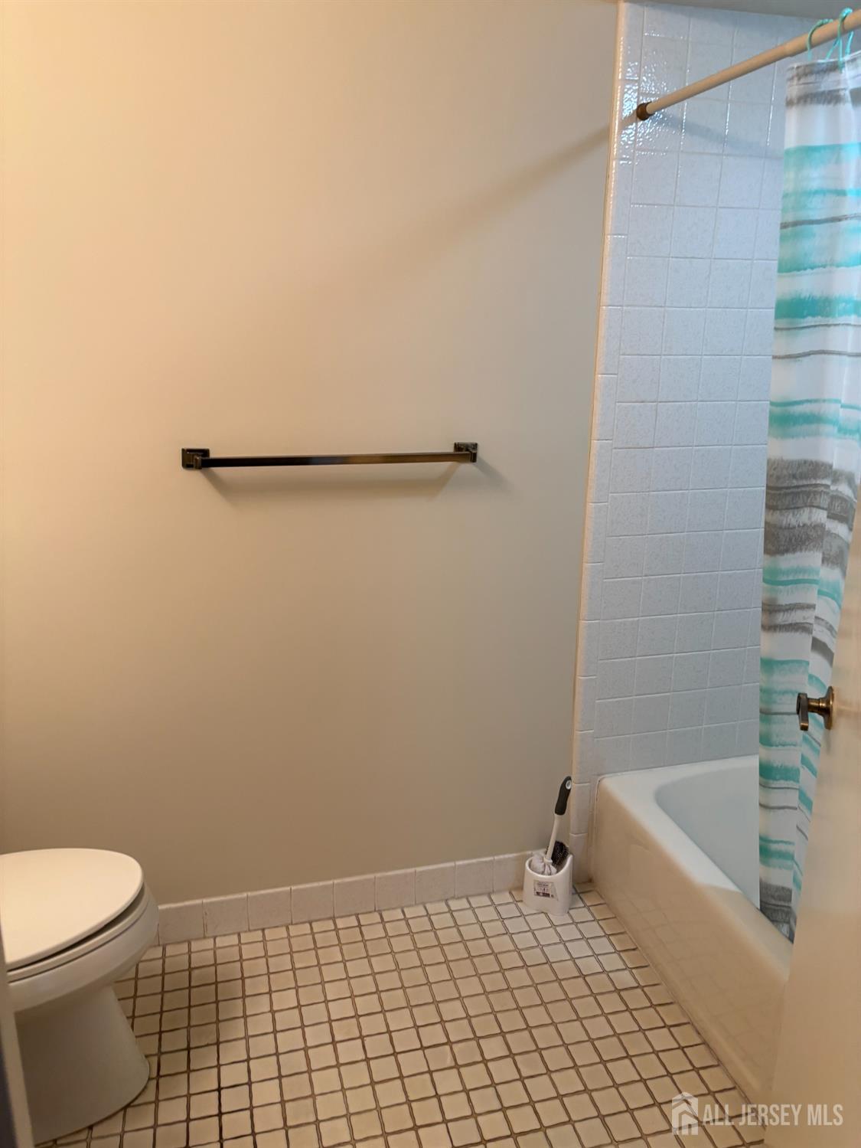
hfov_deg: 53.1
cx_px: 430
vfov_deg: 67.3
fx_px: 862
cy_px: 574
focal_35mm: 26
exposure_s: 1/60
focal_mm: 5.96
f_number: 1.6
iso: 160
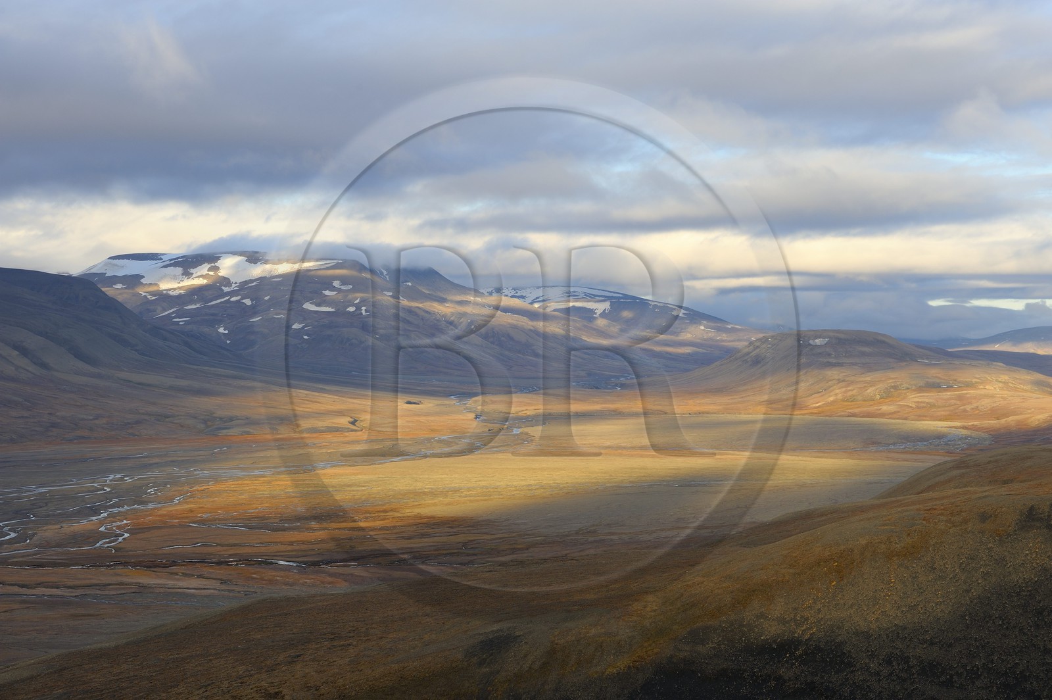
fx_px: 1752
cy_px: 350
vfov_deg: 22.6
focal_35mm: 60
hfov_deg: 33.4
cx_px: 526
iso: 200
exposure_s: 1/160
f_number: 8
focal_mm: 60
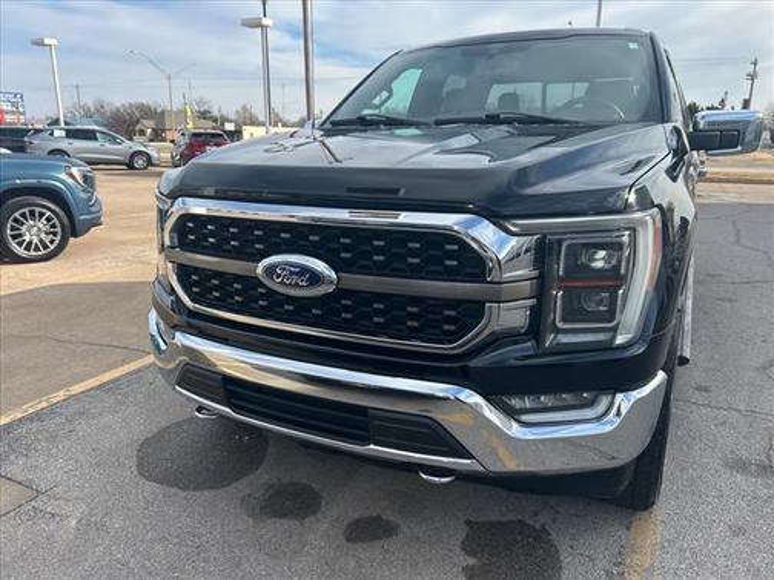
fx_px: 581
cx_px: 387
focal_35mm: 26
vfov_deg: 53.1
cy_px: 290
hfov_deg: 67.3
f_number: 1.5
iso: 50
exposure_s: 1/1724
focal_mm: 5.7
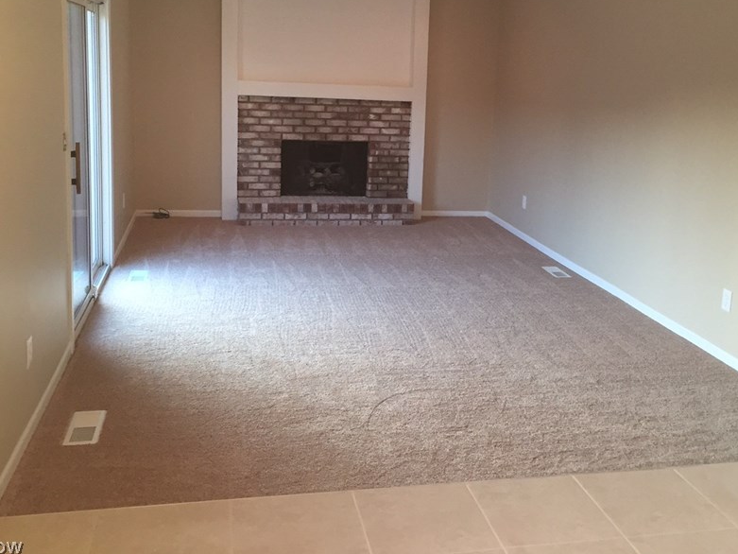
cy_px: 199
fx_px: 810
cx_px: 408
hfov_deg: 48.9
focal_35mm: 38
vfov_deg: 37.4
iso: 80
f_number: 2.2
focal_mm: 4.15
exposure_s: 1/30
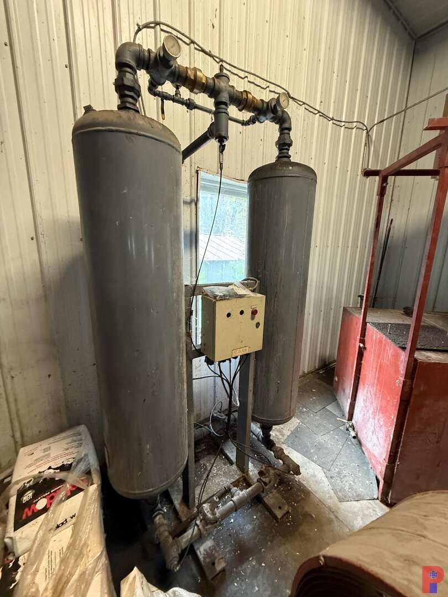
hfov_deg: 85.7
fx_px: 242
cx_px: 224
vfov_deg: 102.1
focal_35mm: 14
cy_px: 298
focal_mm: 2.22
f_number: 2.2
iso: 640
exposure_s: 1/60
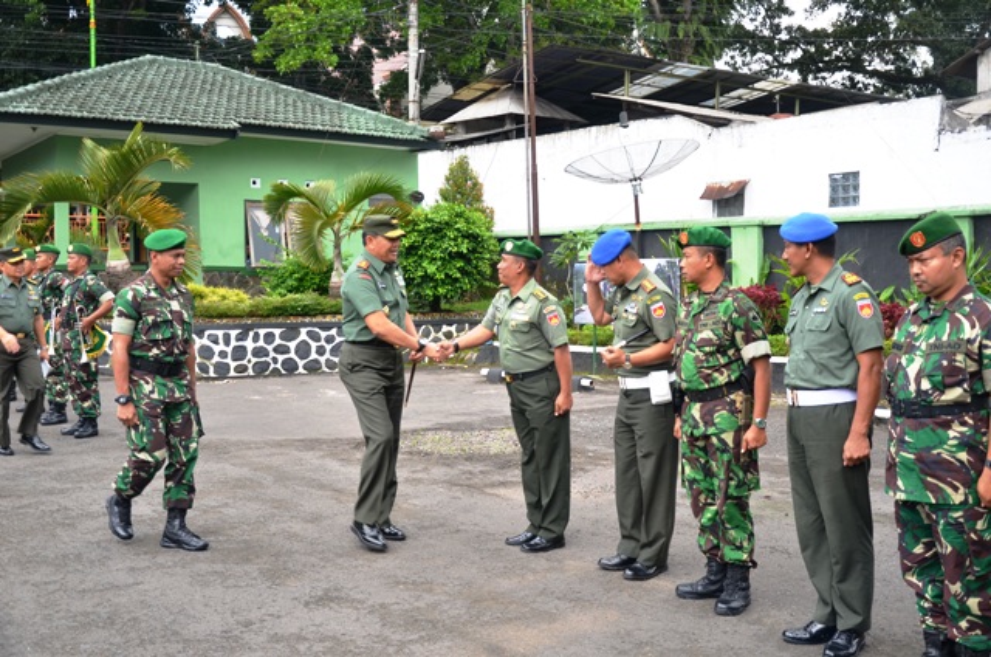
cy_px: 328
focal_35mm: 39
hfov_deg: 49.6
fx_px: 1071
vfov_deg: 34.1
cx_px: 496
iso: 100
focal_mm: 26
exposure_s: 1/100
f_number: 4
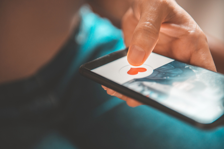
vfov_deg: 19.5
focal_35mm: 70
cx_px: 112
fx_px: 436
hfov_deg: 28.8
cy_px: 74
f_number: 2.8
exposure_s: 1/100
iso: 400
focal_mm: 70
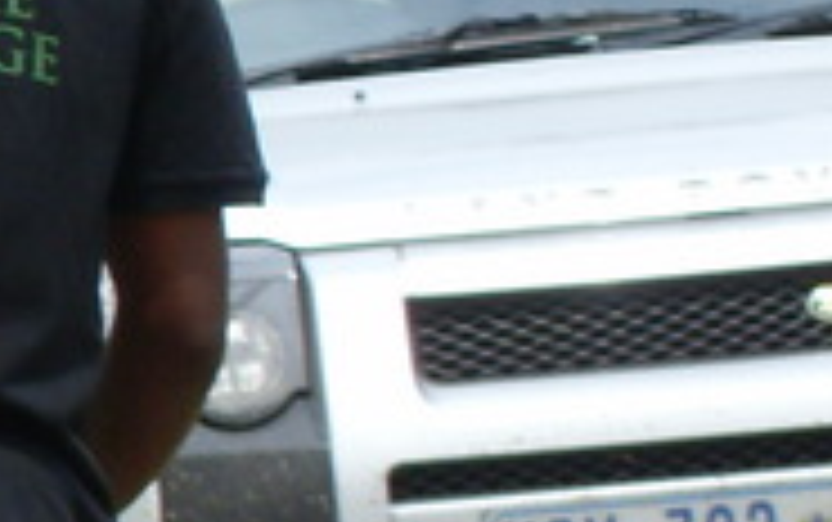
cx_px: -580
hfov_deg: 4.8
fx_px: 9872
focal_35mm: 435
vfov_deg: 3.0
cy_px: 904
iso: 80
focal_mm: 15.3
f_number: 4.8
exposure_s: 1/350
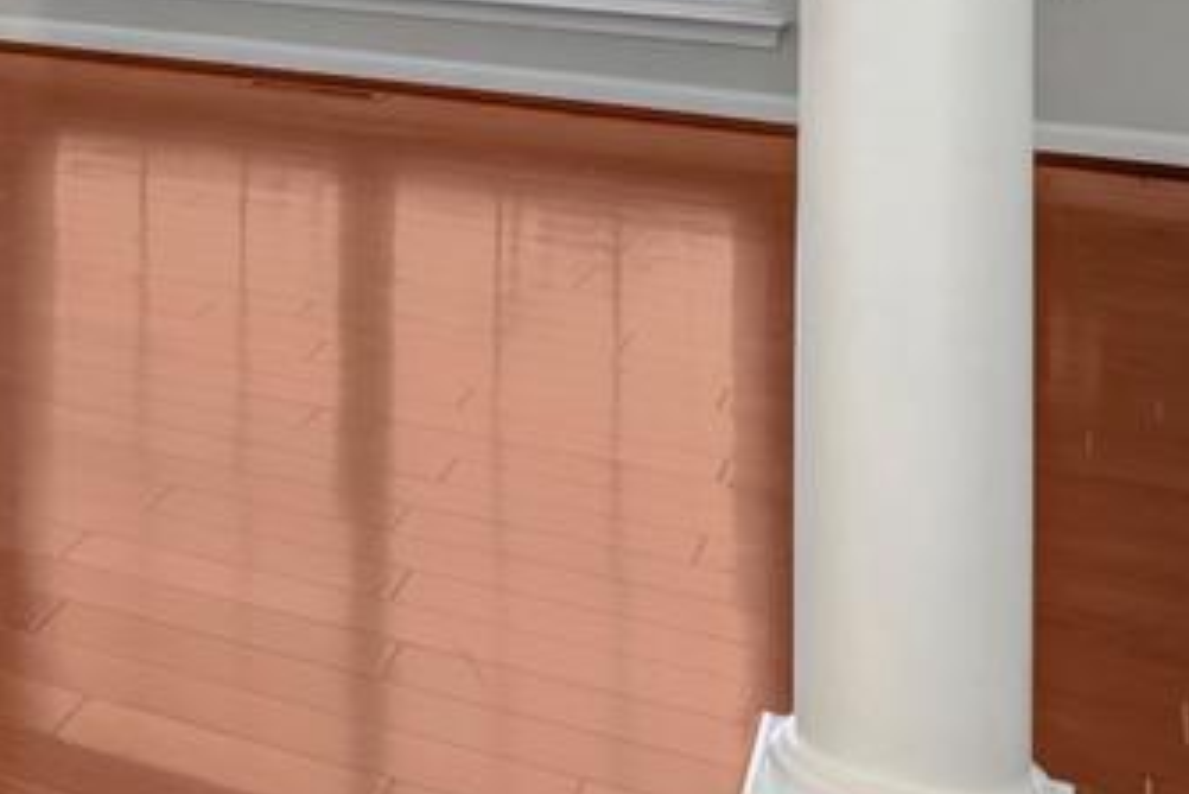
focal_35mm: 69
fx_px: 2280
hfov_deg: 21.1
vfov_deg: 17.8
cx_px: -886
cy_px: -367
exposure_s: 1/80
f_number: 8
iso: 1250
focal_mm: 16
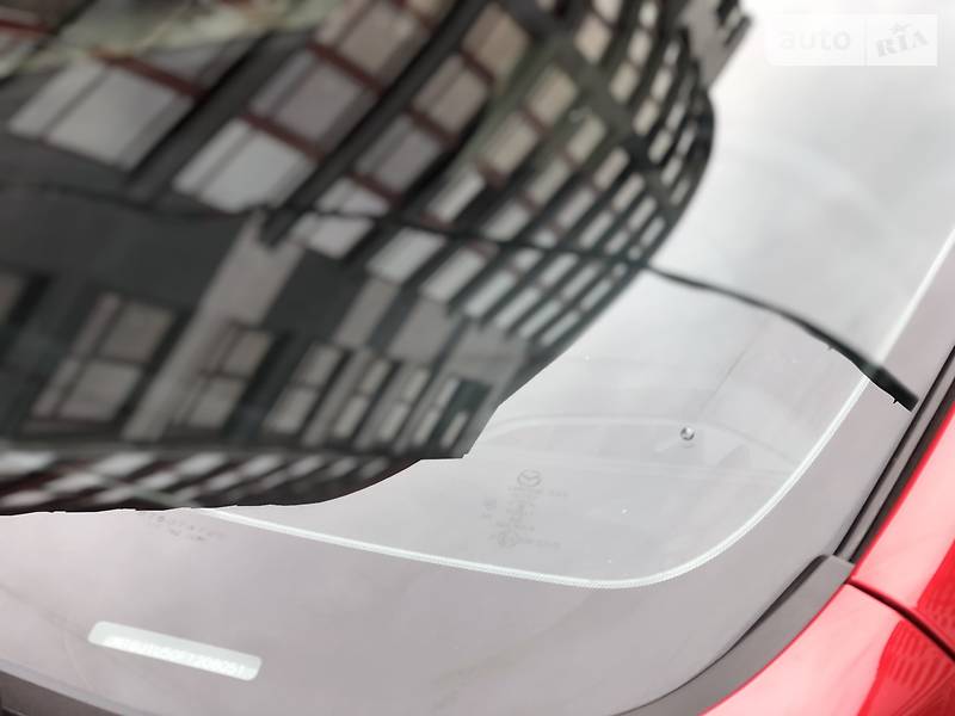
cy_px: 358
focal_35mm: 57
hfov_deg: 33.8
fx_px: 1573
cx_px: 478
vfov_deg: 25.7
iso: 32
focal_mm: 6.6
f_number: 2.8
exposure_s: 1/120
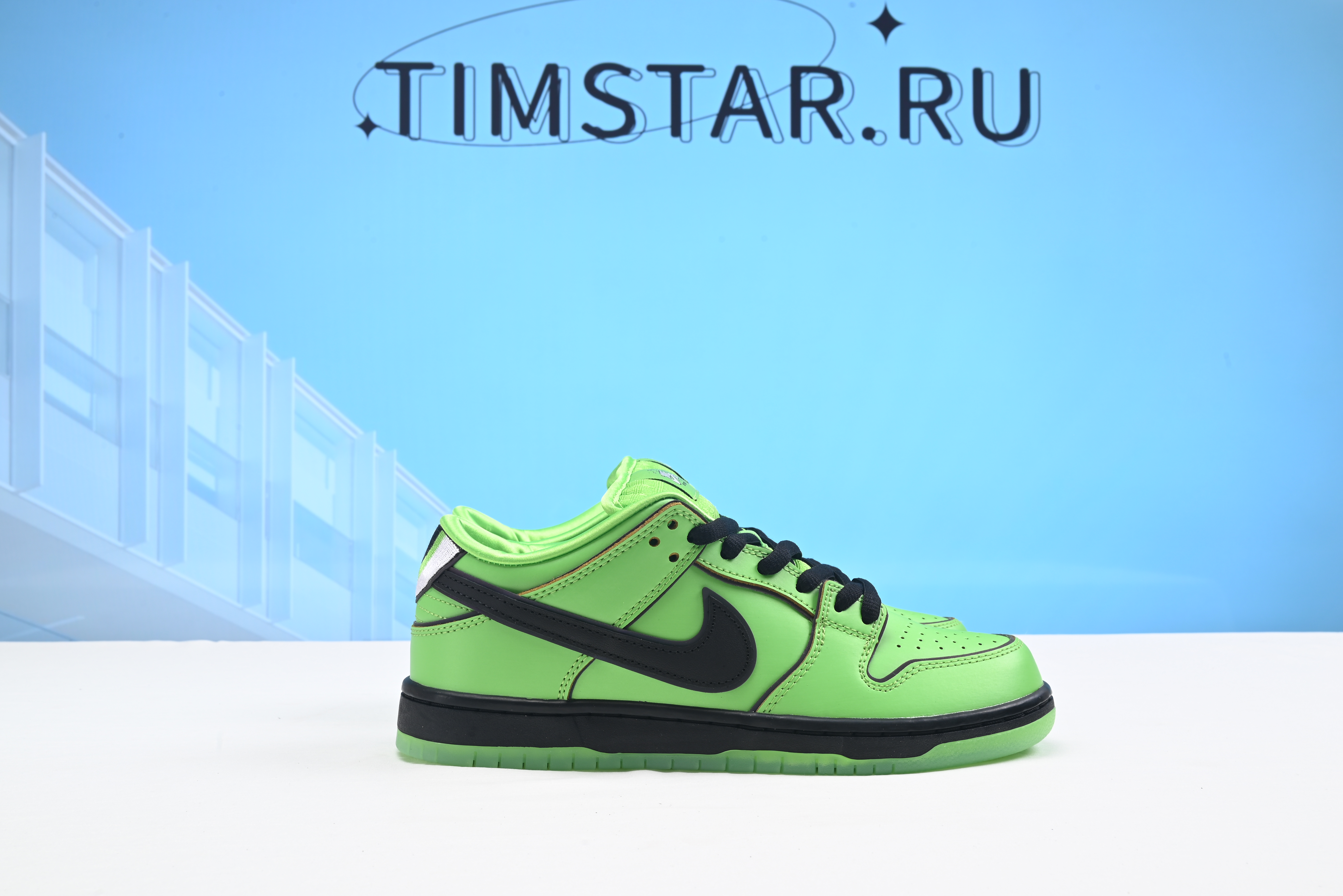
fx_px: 1418
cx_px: 672
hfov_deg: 50.7
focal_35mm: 38
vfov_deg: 35.1
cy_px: 448
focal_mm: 38
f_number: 16
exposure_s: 1/2
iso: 100
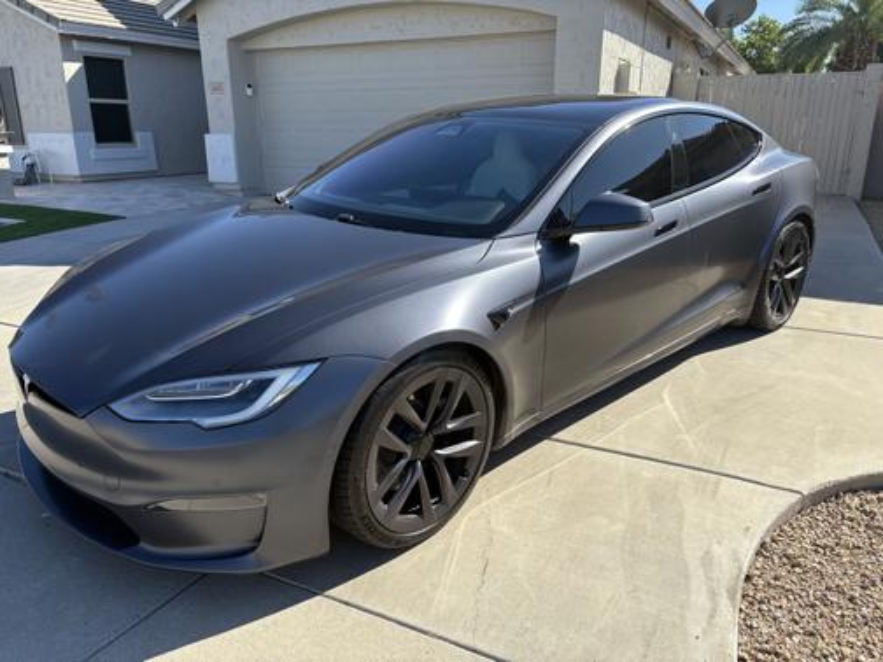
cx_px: 442
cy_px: 331
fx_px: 663
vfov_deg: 53.1
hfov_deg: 67.3
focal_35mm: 26
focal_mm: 5.96
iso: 50
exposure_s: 1/2141
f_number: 1.6
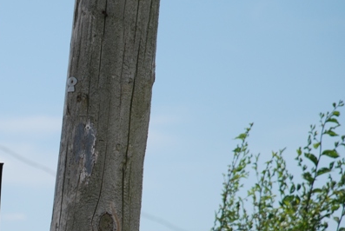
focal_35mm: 410
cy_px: 188
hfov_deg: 5.0
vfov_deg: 3.4
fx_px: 3935
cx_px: -34
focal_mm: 112
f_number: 5.6
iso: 100
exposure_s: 1/500
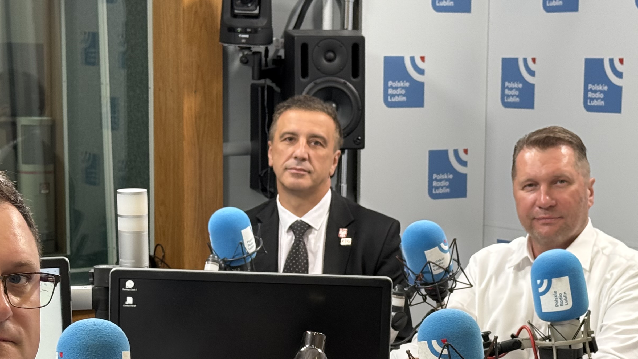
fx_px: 1489
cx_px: 352
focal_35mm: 88
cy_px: 282
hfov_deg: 24.2
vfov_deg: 13.7
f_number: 1.78
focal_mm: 6.76
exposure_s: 1/50
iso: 50
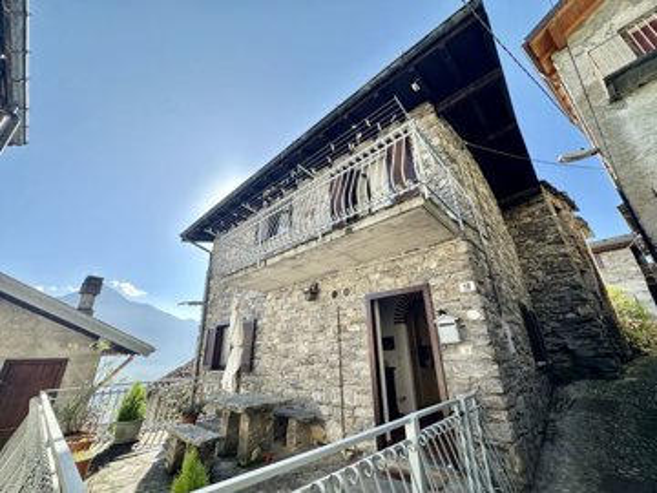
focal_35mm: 14
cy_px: 246
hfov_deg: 102.1
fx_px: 266
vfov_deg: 85.7
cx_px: 328
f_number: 2.2
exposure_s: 1/622
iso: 40
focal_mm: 2.22
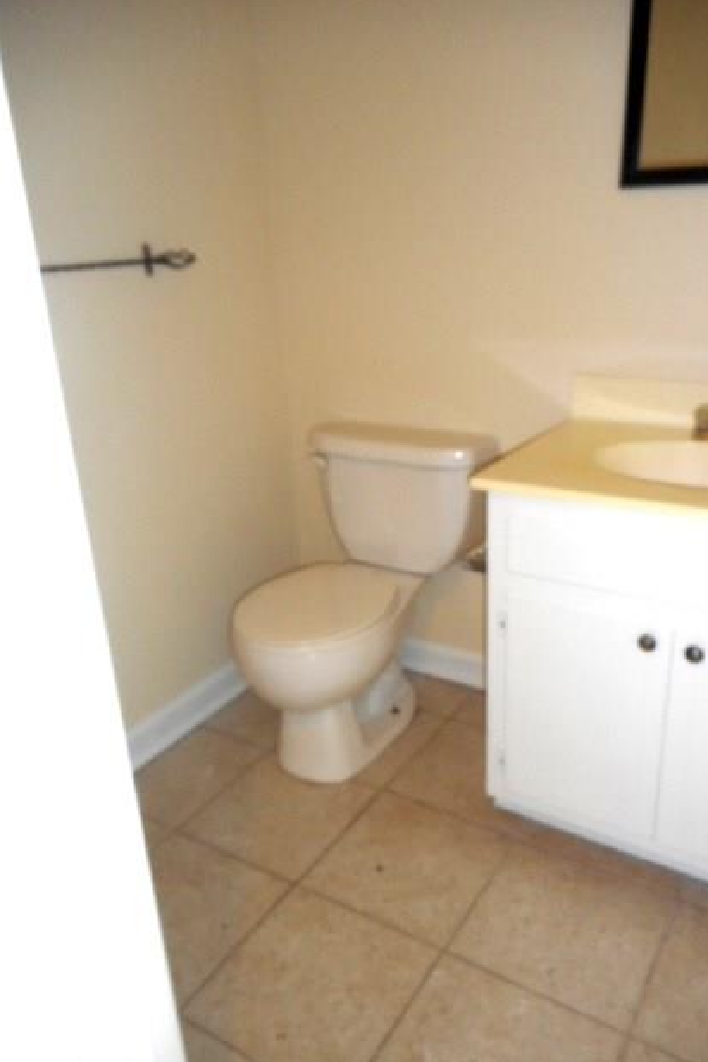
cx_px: 384
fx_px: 796
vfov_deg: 67.4
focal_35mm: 27
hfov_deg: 47.9
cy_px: 545
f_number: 3.7
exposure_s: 1/25
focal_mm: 4.5
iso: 200
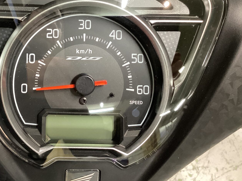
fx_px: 329
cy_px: 50
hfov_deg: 39.5
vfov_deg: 30.5
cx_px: 65
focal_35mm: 47
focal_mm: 3.3
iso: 320
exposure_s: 1/30
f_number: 2.4
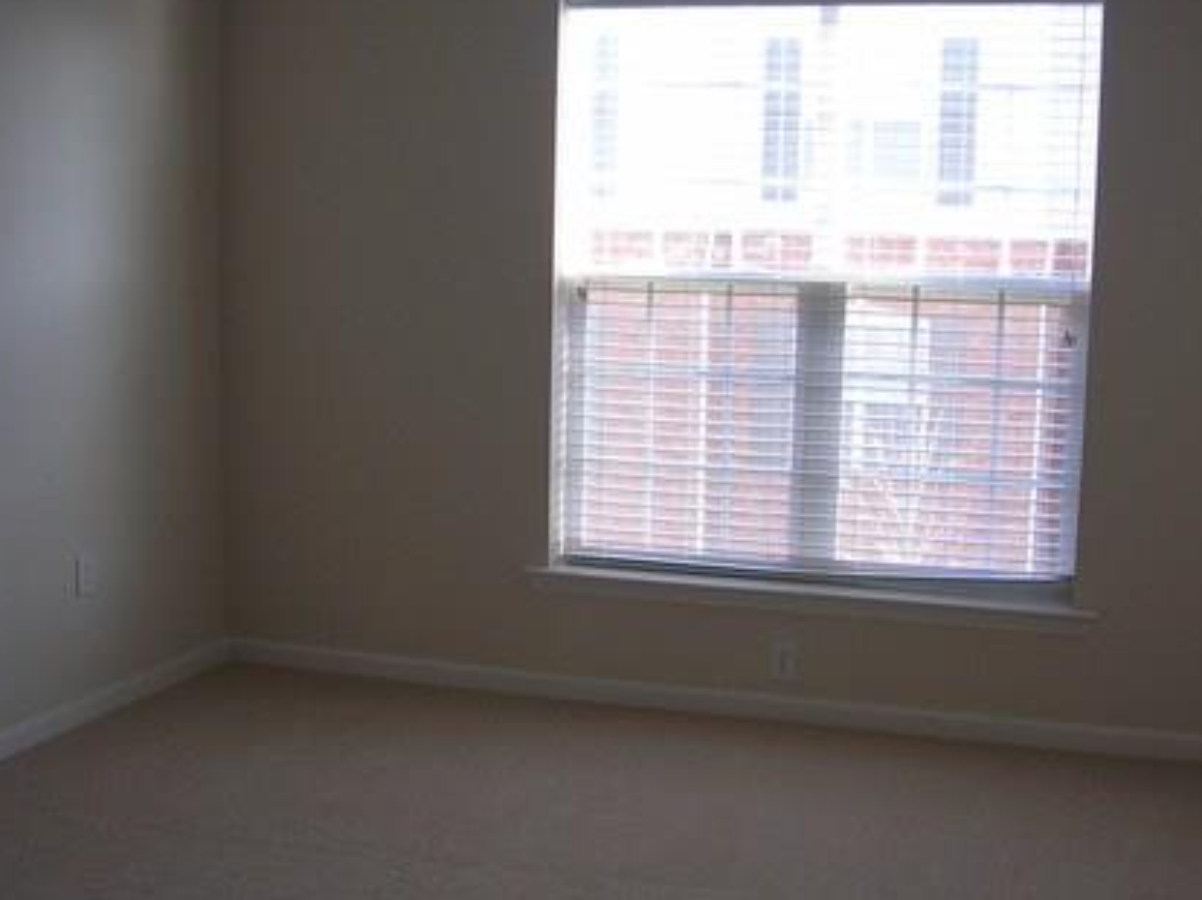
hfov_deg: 40.4
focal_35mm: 47
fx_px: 1631
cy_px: 491
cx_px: 665
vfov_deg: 30.8
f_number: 2.8
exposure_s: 1/39.3
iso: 50
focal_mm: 5.8
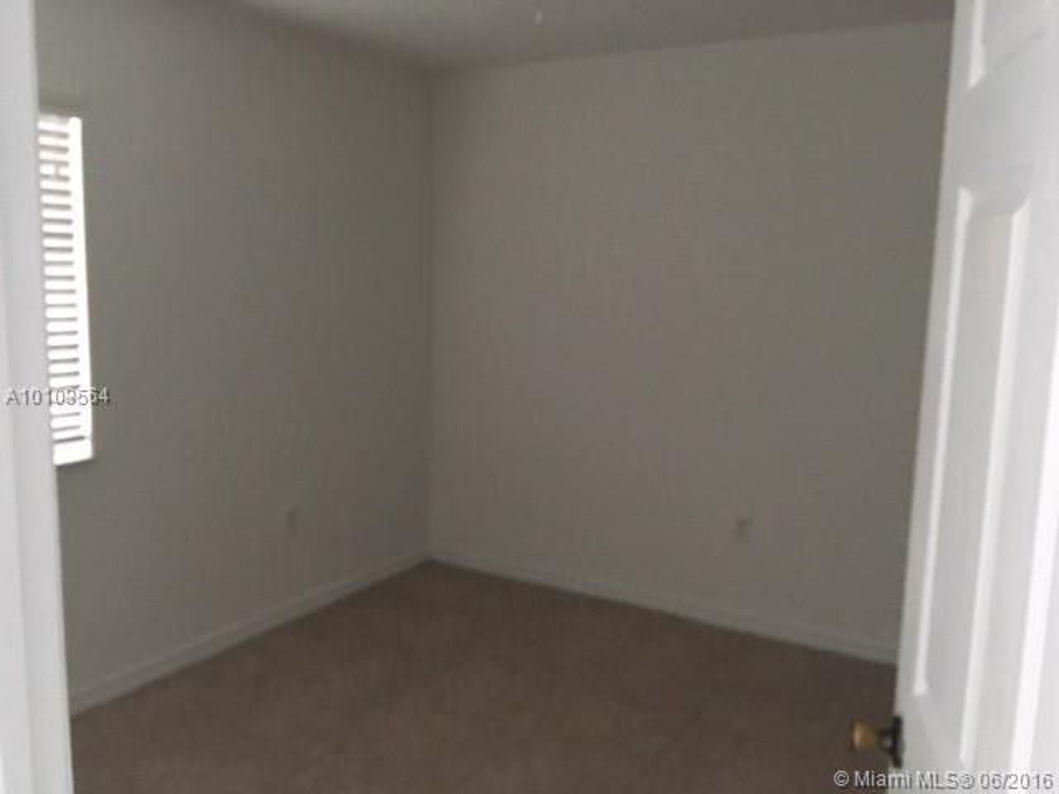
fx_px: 887
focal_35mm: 29
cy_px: 397
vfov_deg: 48.2
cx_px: 530
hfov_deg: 61.7
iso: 200
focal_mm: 4.15
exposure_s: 1/15
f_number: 2.2
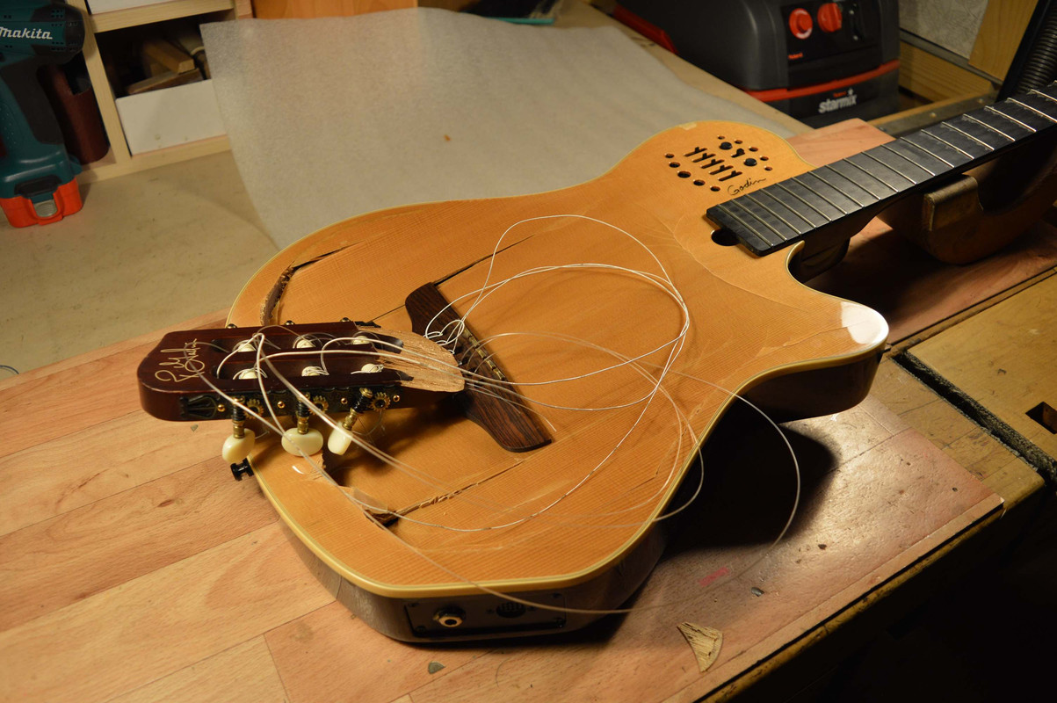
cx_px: 528
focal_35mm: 27
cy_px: 352
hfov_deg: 67.4
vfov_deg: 47.9
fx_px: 792
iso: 400
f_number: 4
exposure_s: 1/60
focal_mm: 18
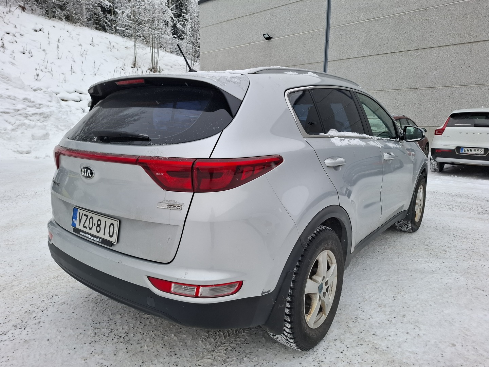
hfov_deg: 73.9
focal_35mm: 23
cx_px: 244
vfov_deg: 58.9
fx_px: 325
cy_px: 184
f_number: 1.8
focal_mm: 5.54
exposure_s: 1/129
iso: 50
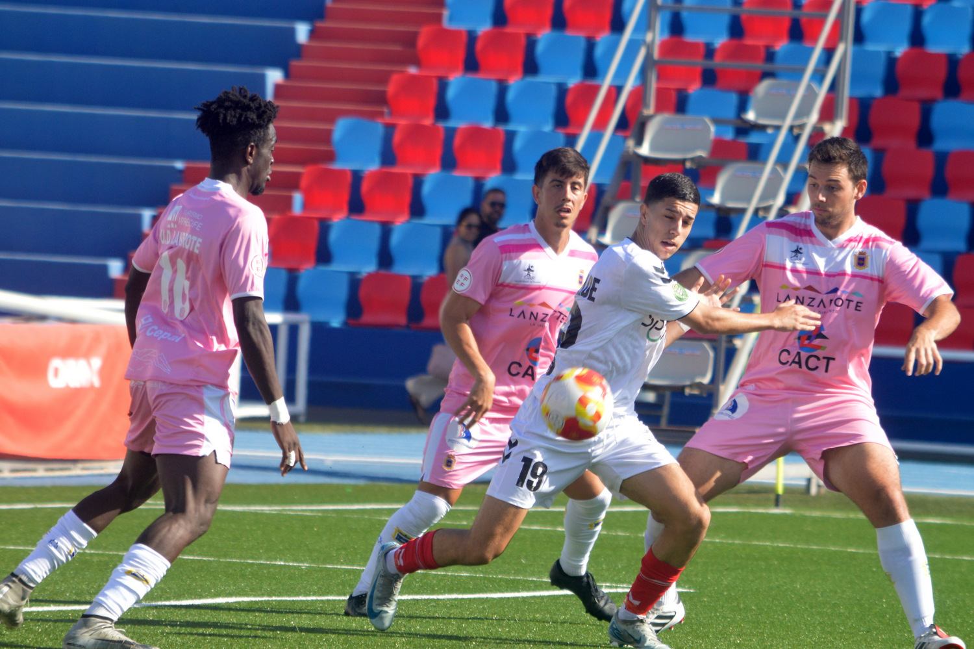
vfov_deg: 4.2
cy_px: 324
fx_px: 8925
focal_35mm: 330
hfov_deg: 6.2
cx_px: 487
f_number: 8
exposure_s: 1/640
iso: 400
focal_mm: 220
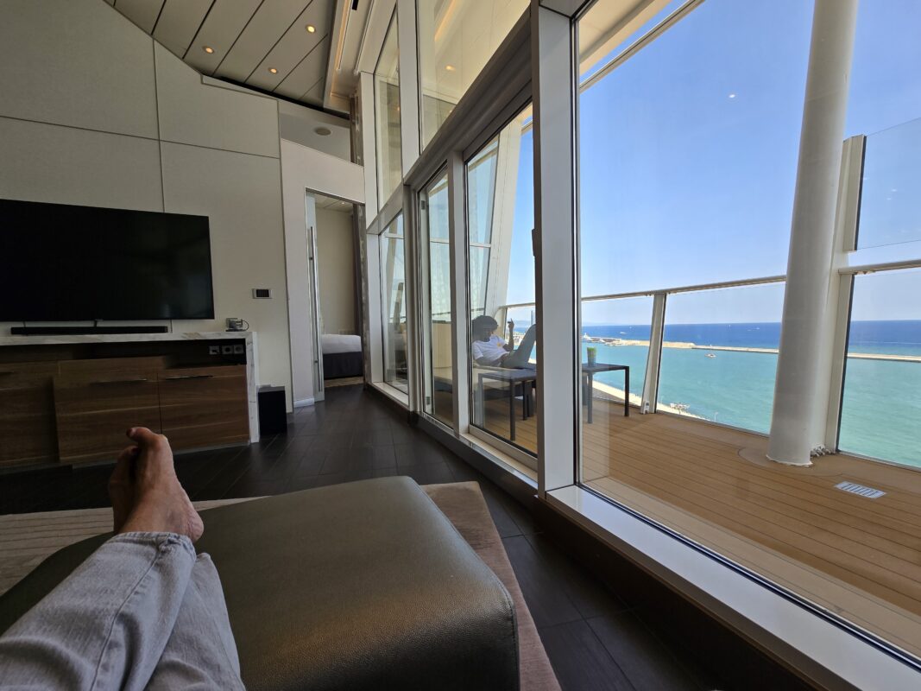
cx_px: 460
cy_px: 346
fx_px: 346
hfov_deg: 106.2
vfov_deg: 89.9
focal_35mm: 13
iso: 50
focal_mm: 2.2
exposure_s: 1/462
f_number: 2.2
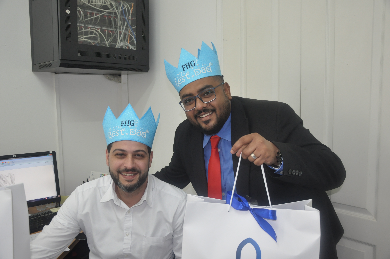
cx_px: 195
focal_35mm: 32
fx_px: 341
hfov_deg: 59.6
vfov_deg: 41.6
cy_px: 130
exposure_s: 1/50
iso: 800
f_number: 4
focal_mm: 21
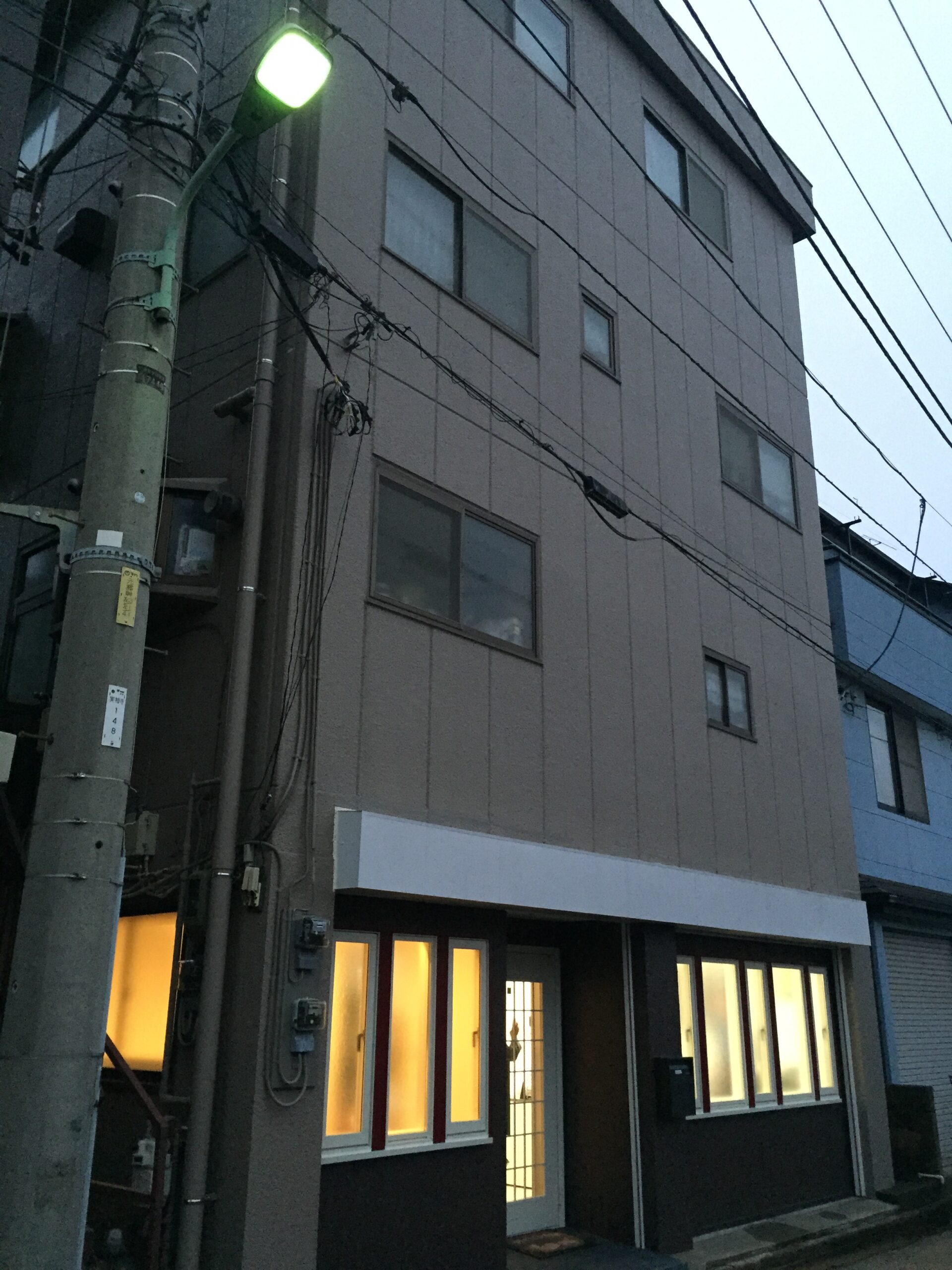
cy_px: 635
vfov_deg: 61.7
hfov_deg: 48.2
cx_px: 476
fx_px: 1063
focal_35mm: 29
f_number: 2.2
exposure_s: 1/30
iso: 250
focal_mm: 4.15
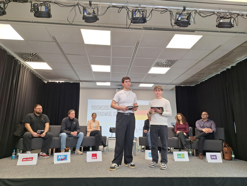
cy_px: 93
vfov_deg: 58.9
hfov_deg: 73.9
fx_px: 164
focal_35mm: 23
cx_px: 124
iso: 50
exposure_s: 1/50
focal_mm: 5.54
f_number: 1.8
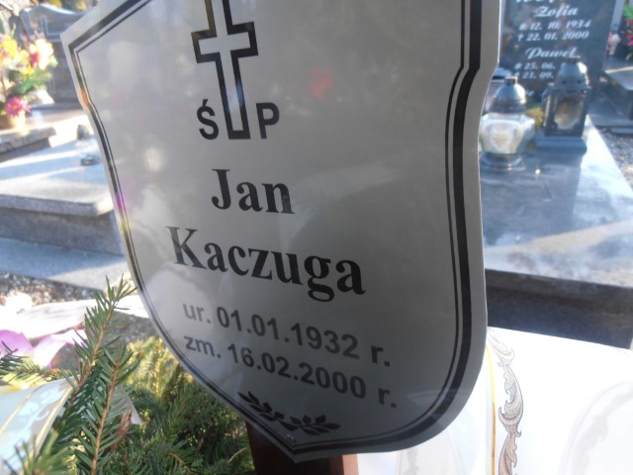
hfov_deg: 71.6
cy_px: 238
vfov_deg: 56.8
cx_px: 316
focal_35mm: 24
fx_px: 439
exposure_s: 1/60
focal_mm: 4.2
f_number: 3
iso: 80
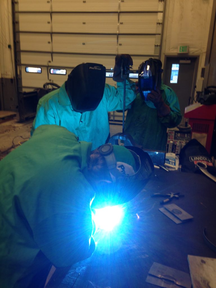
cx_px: 108
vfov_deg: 55.4
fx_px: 275
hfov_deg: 42.9
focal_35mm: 33
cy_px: 144
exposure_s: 1/24
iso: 50
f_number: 2.4
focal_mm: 4.12
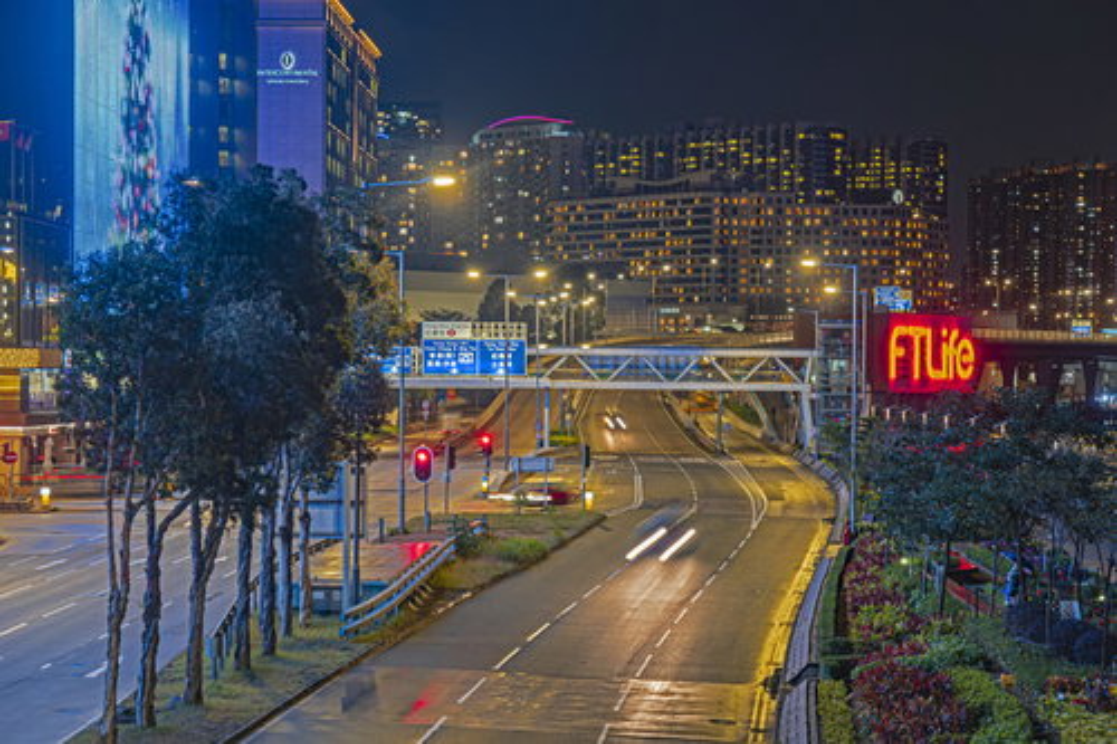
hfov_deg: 27.0
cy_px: 372
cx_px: 558
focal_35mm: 75
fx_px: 2326
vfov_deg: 18.2
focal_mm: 50
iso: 100
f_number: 5
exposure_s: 1/1.25
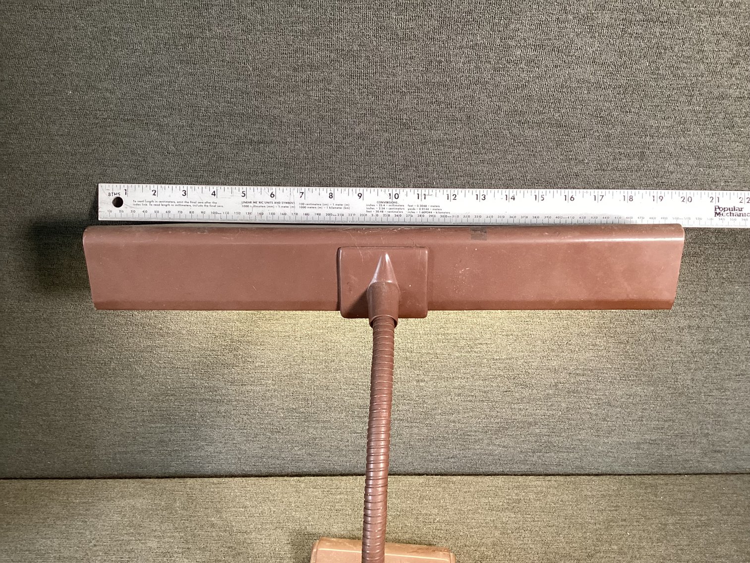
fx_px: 672
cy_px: 282
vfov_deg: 45.4
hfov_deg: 58.3
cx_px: 375
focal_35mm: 31
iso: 125
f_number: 2.4
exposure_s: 1/50
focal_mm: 3.3
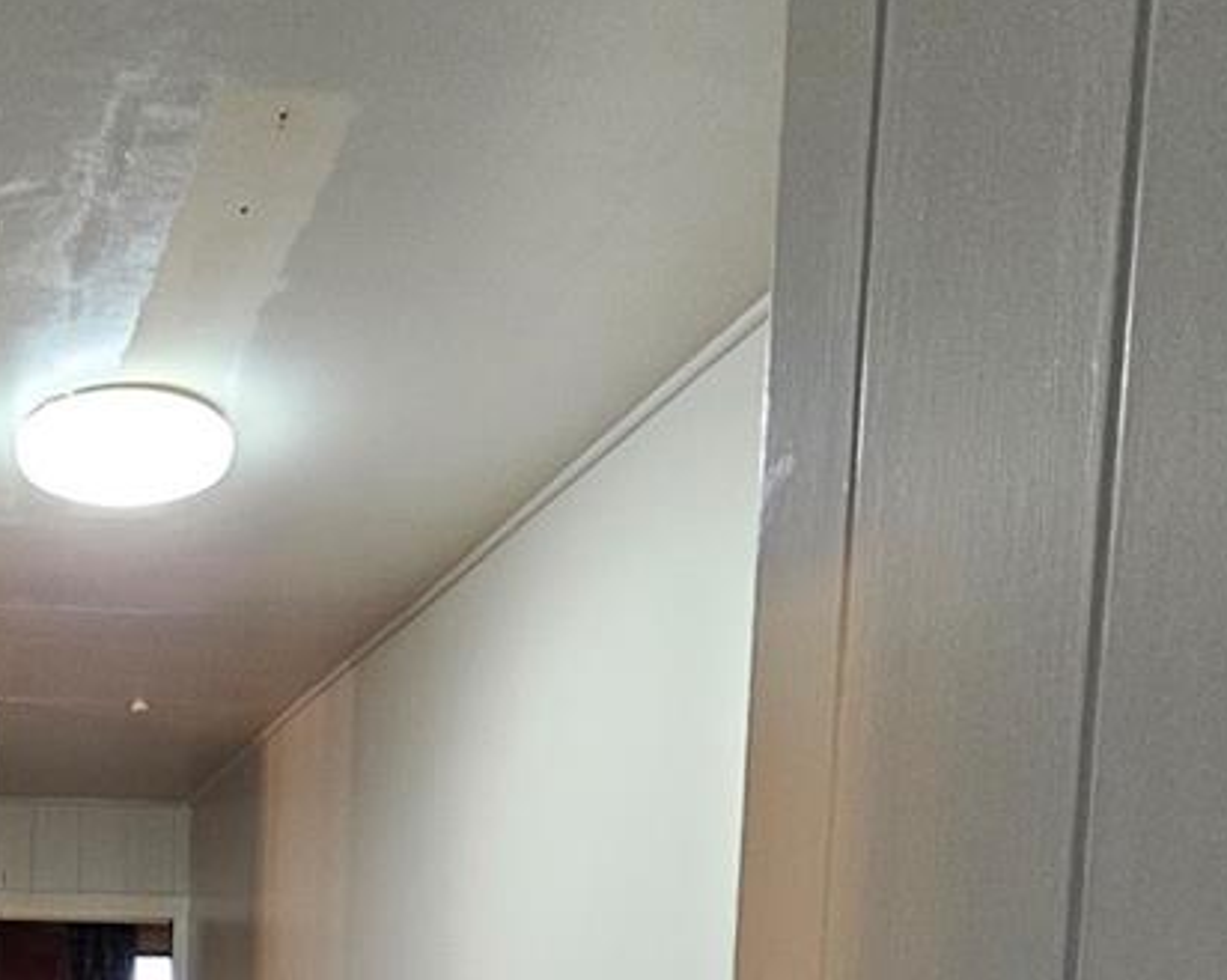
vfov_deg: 32.5
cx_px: -60
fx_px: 1343
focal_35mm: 37
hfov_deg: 41.2
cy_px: 1197
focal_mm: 2.2
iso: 320
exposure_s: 1/30
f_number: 2.2
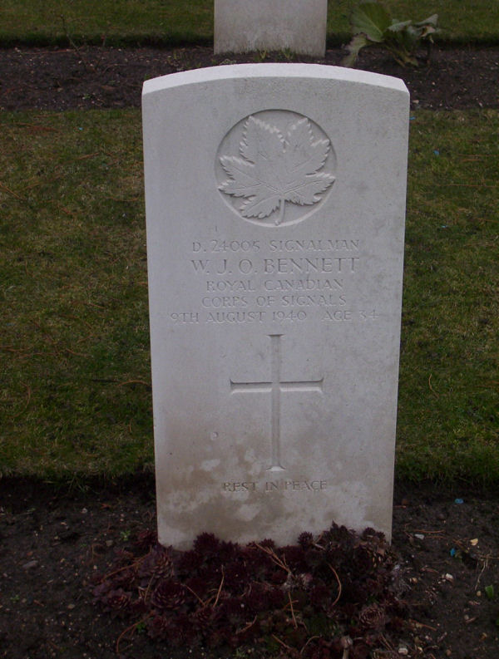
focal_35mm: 81
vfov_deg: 24.0
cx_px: 250
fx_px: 1548
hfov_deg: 18.3
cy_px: 330
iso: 100
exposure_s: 1/277
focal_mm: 10.76
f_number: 3.62
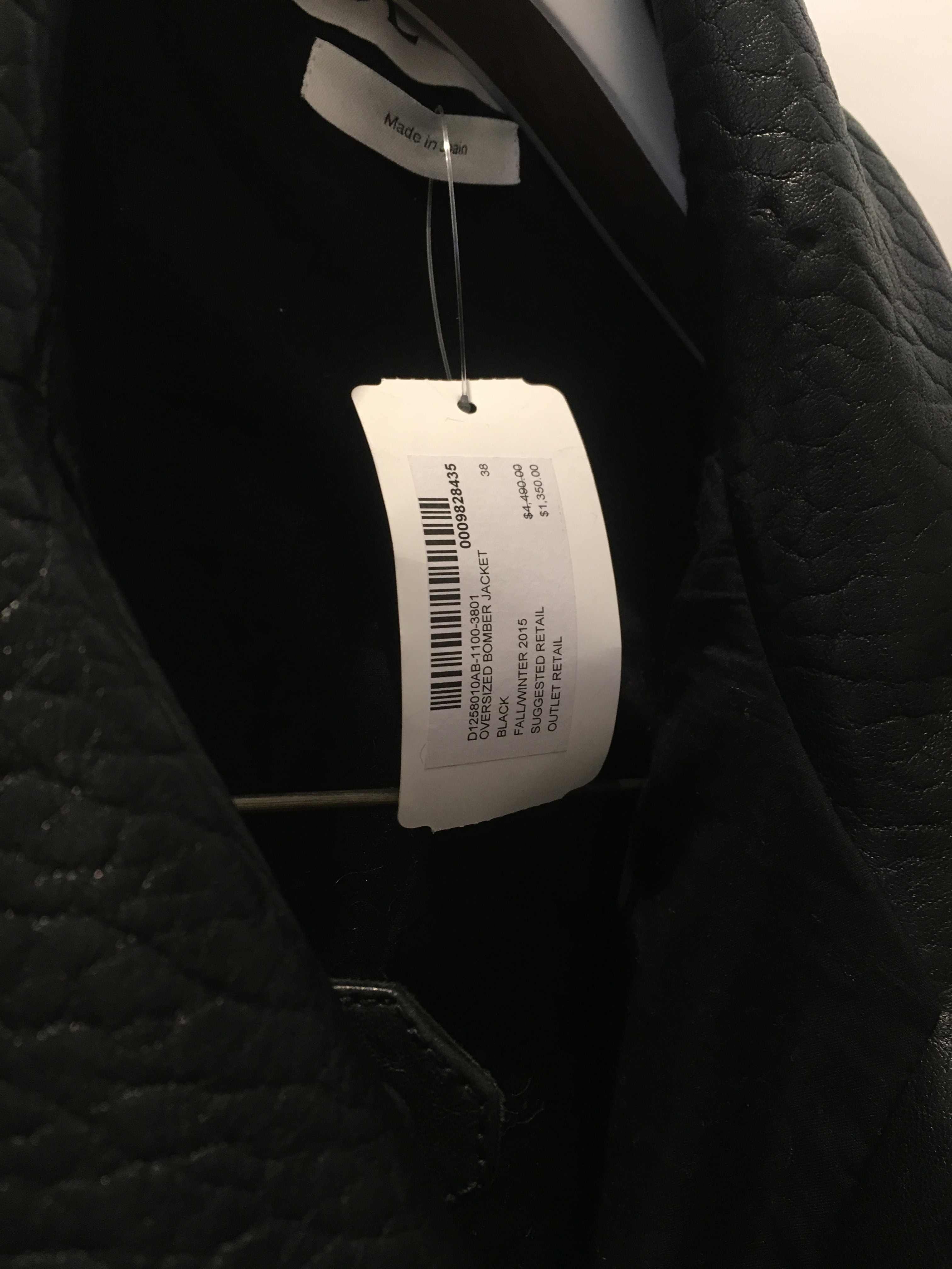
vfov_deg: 61.7
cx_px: 476
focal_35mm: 29
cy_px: 634
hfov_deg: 48.2
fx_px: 1063
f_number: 2.2
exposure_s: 1/30
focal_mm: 4.2
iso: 80
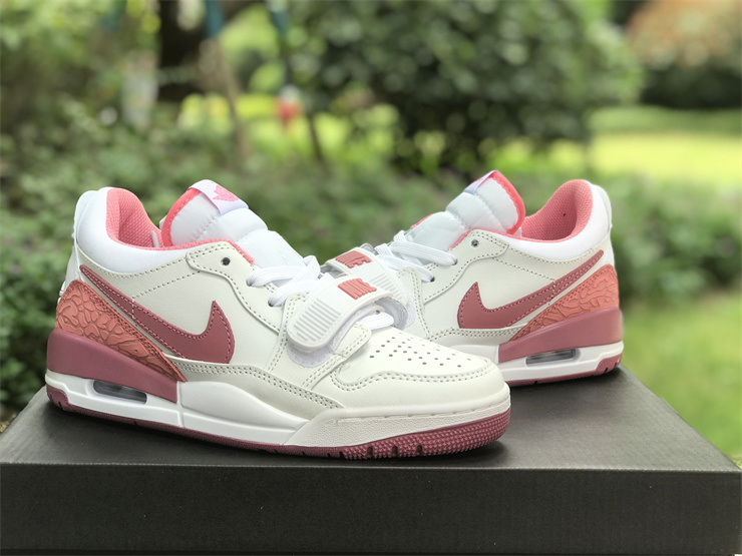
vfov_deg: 25.7
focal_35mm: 57
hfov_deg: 33.8
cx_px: 371
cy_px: 278
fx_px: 1222
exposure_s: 1/100
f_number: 2.8
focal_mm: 6.6
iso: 20
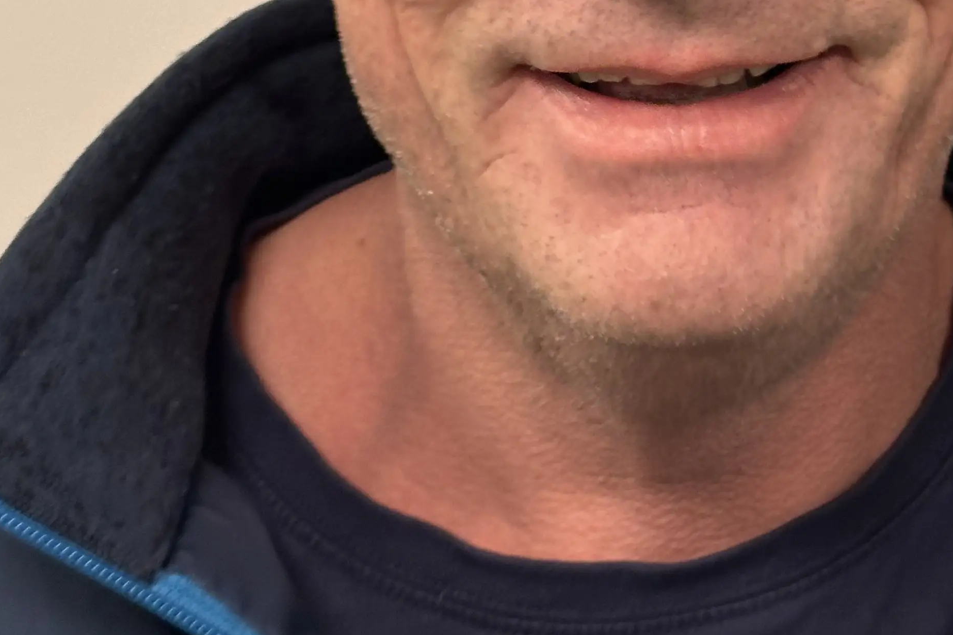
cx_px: 687
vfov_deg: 12.3
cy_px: -91
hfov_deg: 18.7
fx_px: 2885
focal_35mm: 109
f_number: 1.78
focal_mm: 6.86
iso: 250
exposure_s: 1/33
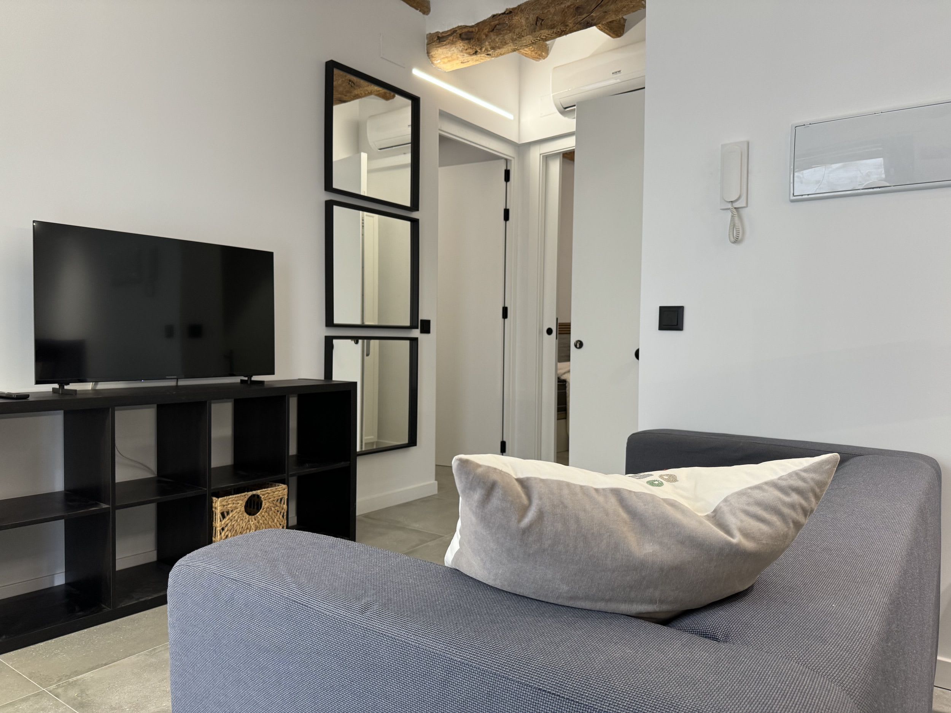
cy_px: 356
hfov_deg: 71.6
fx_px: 659
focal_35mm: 24
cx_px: 476
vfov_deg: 56.8
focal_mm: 6.8
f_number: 1.8
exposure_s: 1/50
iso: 160
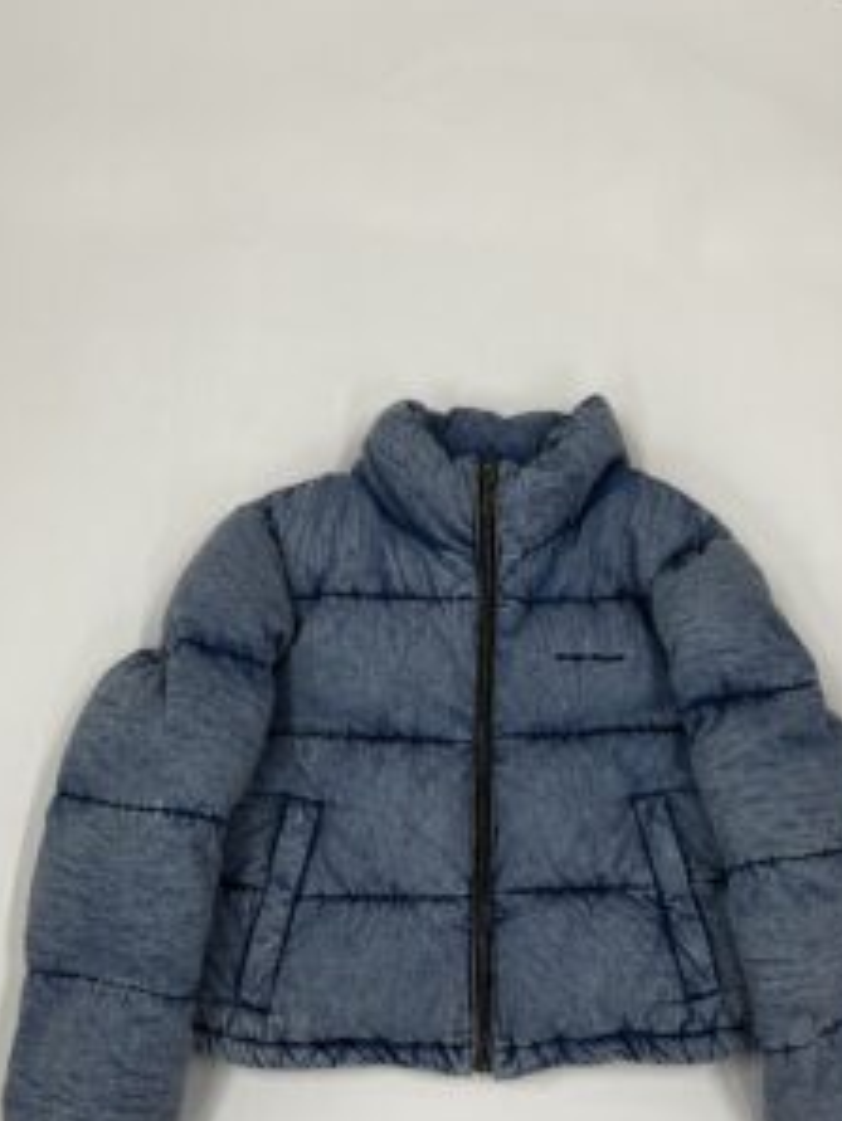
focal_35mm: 35
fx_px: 1134
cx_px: 495
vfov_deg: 52.0
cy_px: 706
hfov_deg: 40.6
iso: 100
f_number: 1.6
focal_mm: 5.1
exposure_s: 1/100
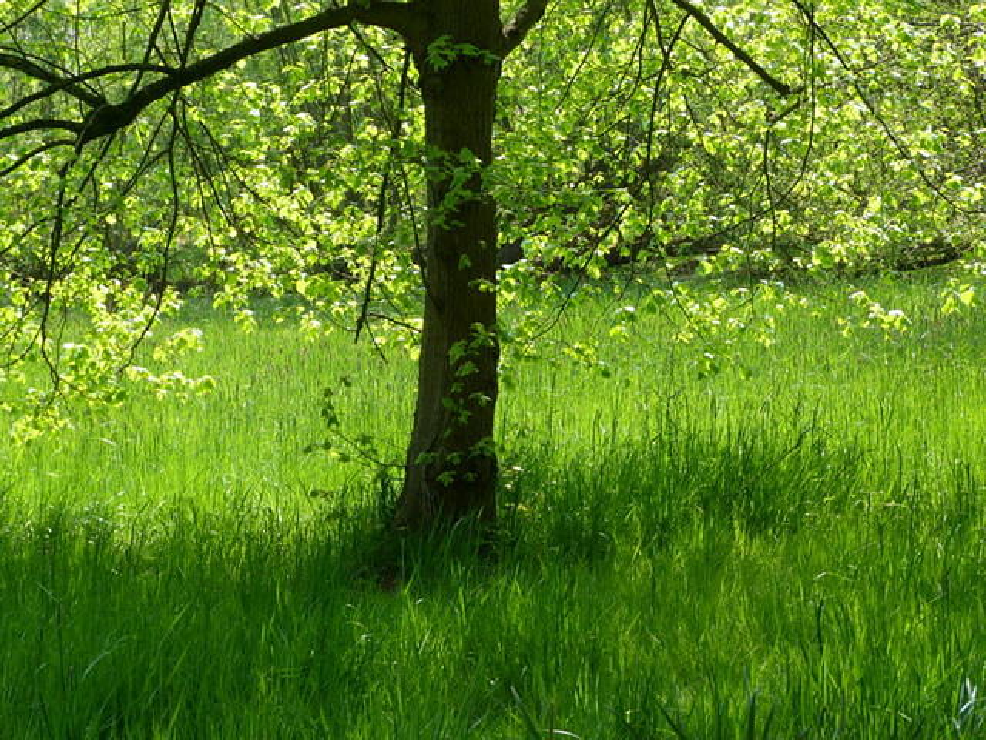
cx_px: 493
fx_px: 3247
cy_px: 370
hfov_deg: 17.3
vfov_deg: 13.0
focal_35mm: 114
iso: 80
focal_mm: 20.4
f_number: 4
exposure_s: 1/160
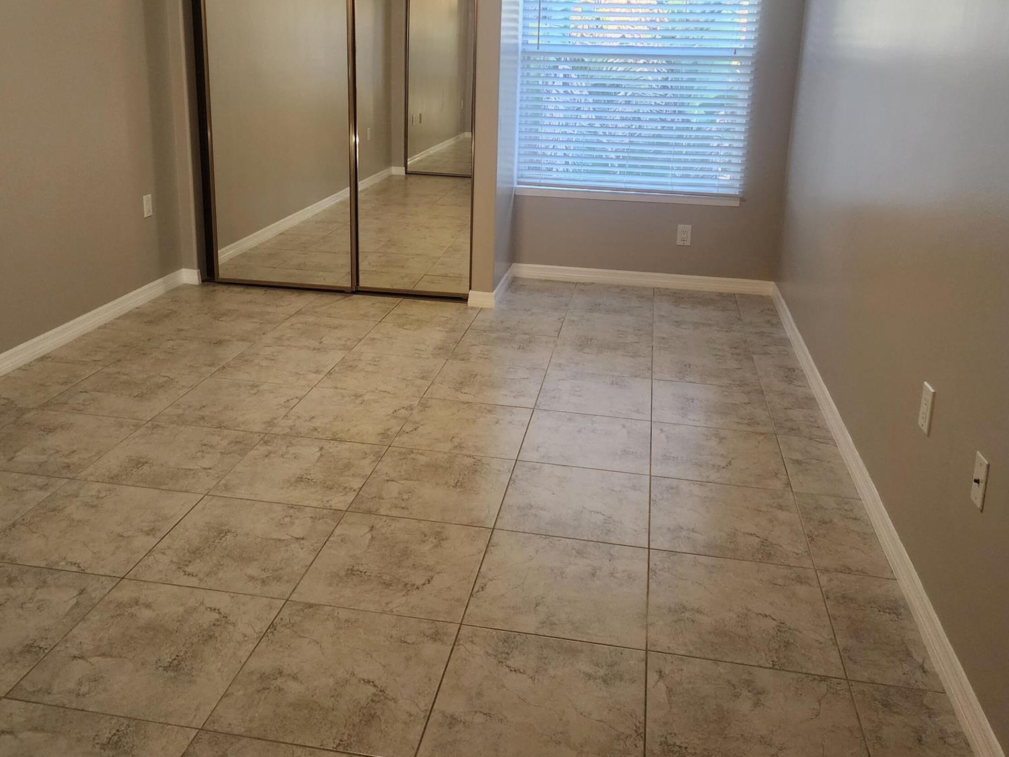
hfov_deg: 58.3
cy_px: 261
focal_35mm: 31
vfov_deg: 44.9
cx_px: 502
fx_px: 904
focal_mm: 6.4
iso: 500
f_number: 1.8
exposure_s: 1/120
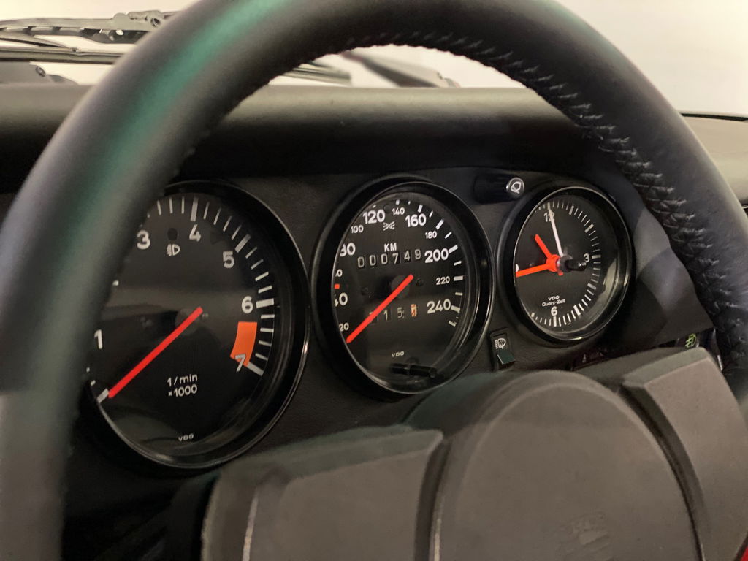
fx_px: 1124
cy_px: 280
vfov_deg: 28.0
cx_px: 374
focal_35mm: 52
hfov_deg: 36.8
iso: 800
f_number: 2
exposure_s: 1/15
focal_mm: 6
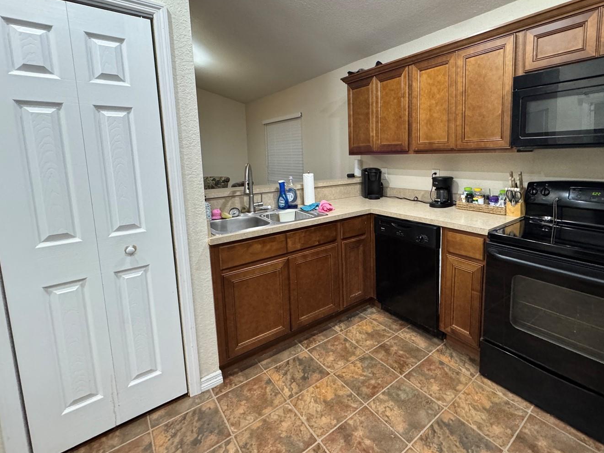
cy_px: 189
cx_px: 351
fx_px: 297
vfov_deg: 74.2
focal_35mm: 17
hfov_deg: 90.3
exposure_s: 1/60
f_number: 2.2
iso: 800
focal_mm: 2.22
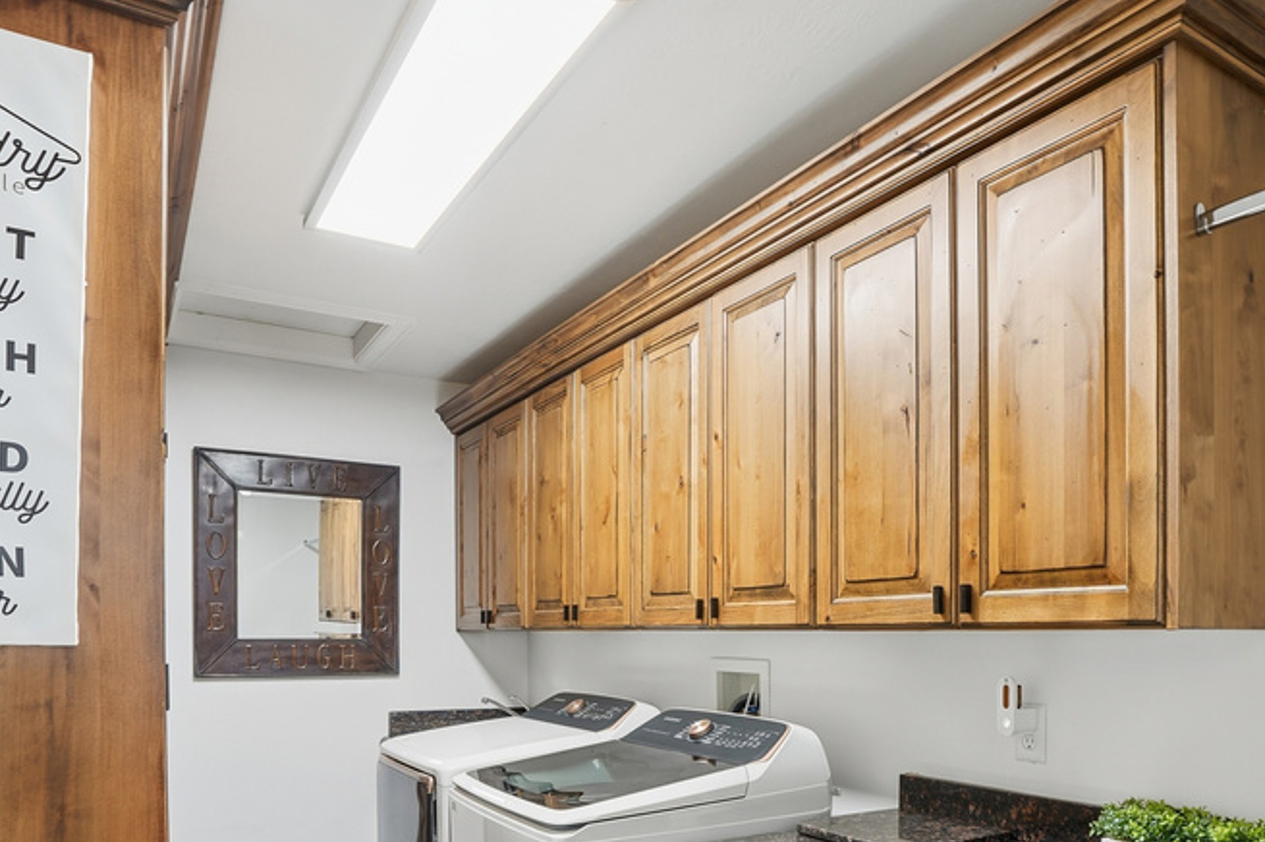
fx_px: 878
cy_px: 651
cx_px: 726
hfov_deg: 71.1
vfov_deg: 48.8
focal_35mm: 25
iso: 250
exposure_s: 1/50
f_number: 9
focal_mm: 16
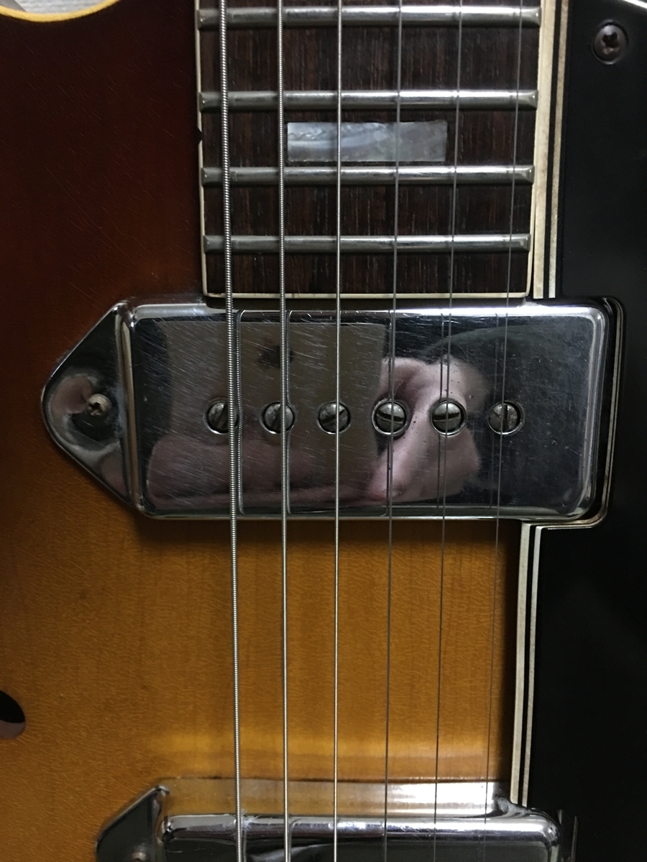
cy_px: 431
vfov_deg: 61.7
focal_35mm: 29
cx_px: 324
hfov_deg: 48.2
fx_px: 723
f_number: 2.2
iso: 100
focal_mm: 4.15
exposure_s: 1/4
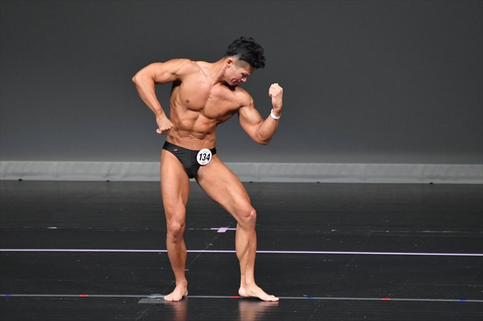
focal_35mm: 375
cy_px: 160
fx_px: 5029
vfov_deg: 3.7
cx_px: 242
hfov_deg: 5.5
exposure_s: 1/400
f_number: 5.6
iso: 4000
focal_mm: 250
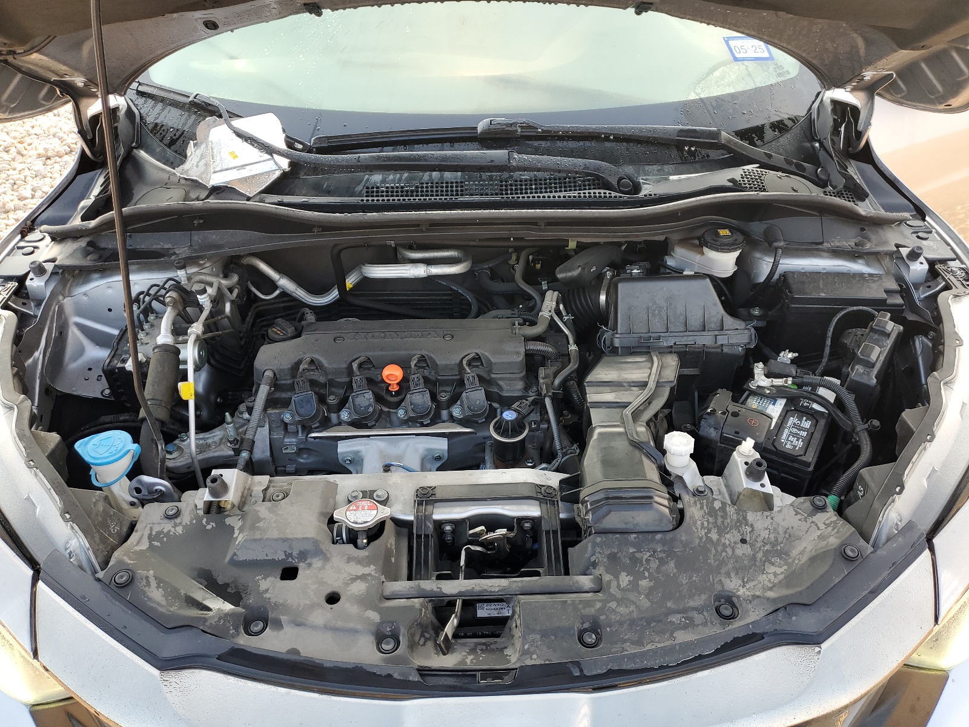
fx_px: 728
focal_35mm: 26
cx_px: 484
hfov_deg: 67.3
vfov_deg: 53.1
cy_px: 364
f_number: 1.5
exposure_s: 1/149
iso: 50
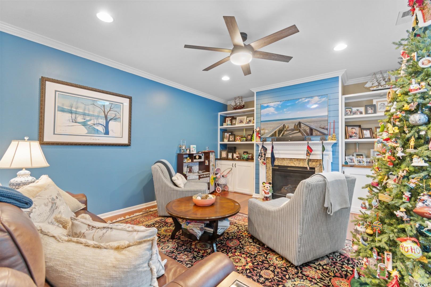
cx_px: 216
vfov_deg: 77.3
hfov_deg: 100.4
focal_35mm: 15
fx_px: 180
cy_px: 144
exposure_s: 1.3
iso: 100
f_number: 4.5
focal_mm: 10
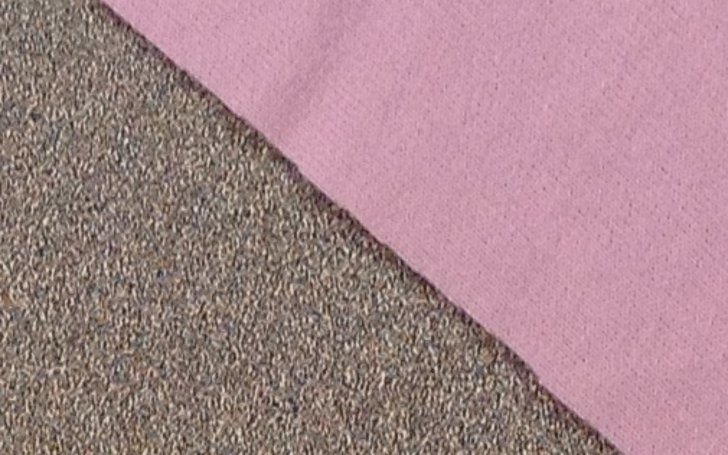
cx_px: 264
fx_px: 3771
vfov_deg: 6.6
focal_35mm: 190
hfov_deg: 11.0
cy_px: -576
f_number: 2.4
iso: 80
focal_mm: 4.28
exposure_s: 1/40
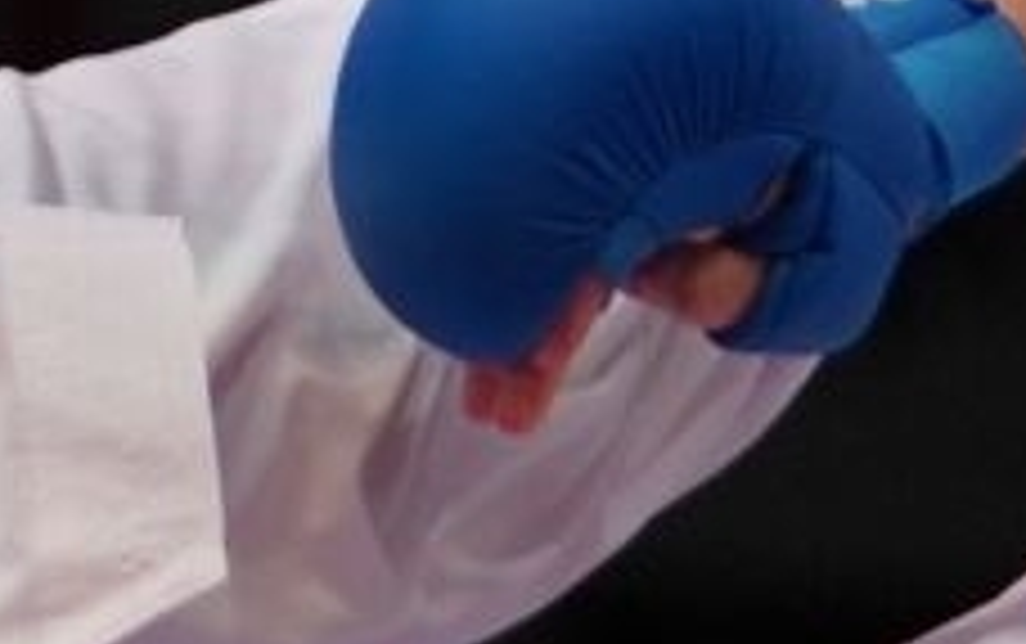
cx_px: 824
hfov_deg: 1.2
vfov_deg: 0.7
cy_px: 649
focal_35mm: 1769
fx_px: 49513
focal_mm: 147
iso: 400
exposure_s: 1/1000
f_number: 2.8
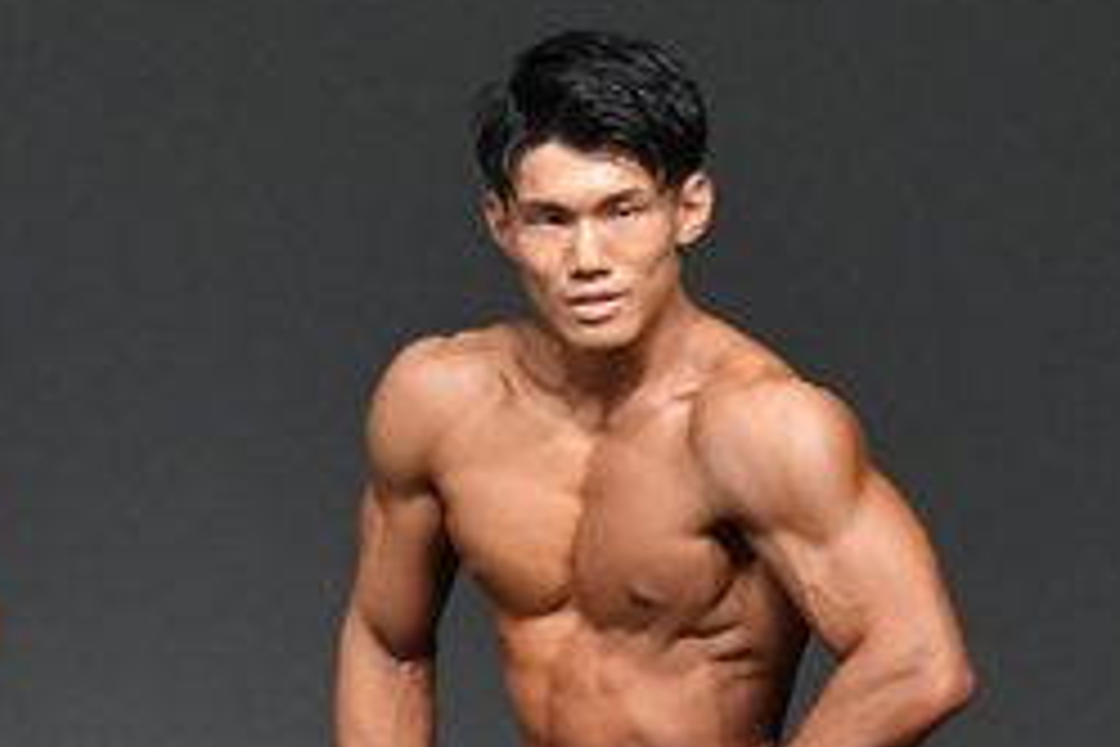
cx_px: 551
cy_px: 842
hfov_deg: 2.1
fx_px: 30455
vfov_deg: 1.4
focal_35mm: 979
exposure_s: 1/400
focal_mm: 210
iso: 4500
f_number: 5.6
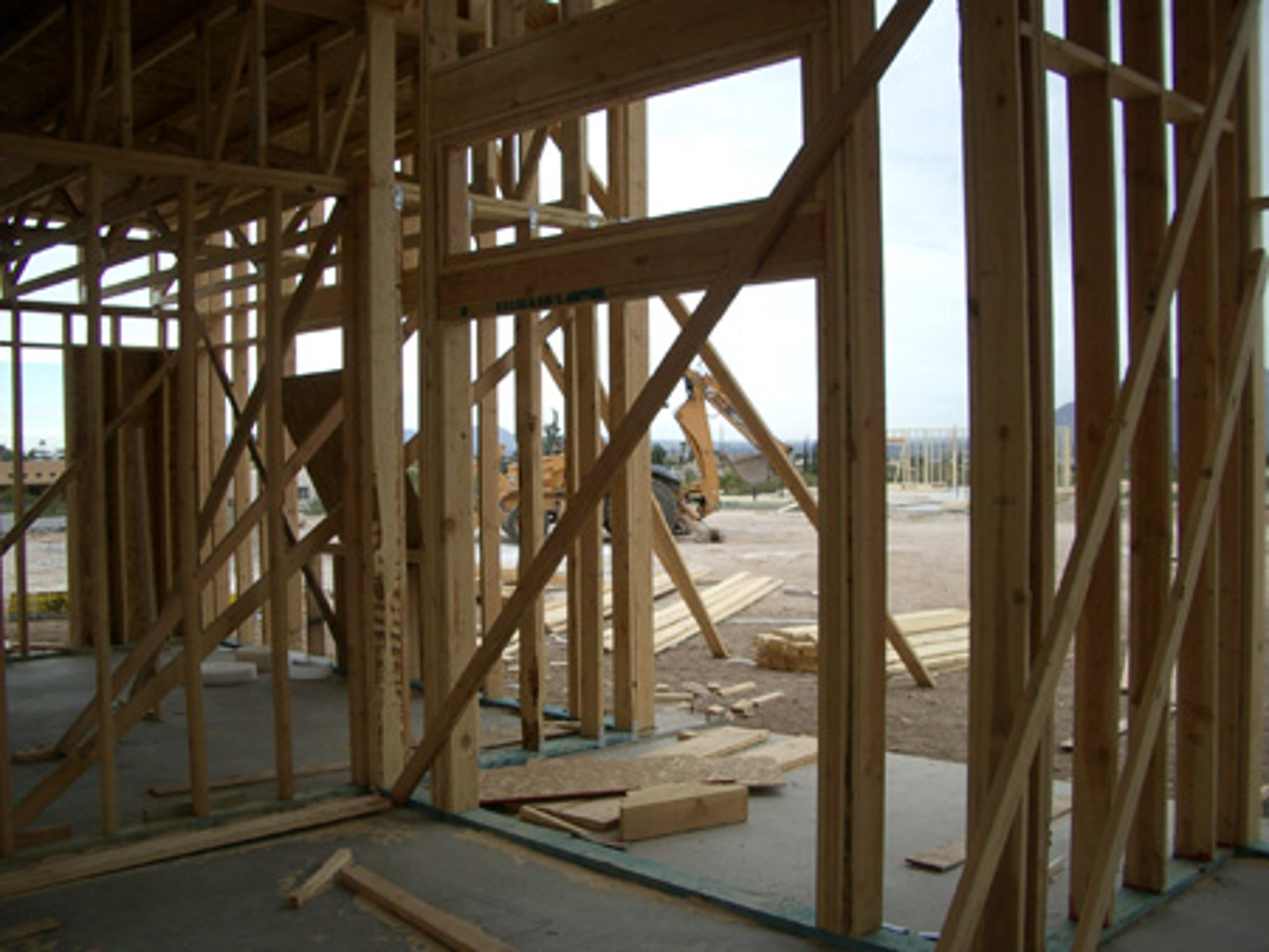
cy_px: 476
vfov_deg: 40.7
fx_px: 1284
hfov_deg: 52.6
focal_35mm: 35
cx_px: 634
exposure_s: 1/320
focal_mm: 5.8
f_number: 2.6
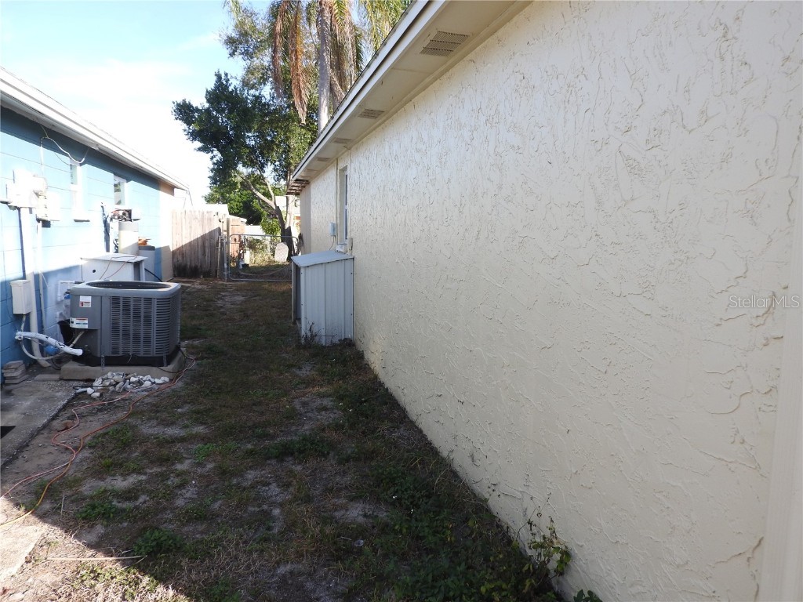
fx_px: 557
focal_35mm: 24
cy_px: 301
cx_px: 402
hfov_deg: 71.6
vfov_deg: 56.8
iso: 100
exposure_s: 1/400
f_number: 3.3
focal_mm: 4.3
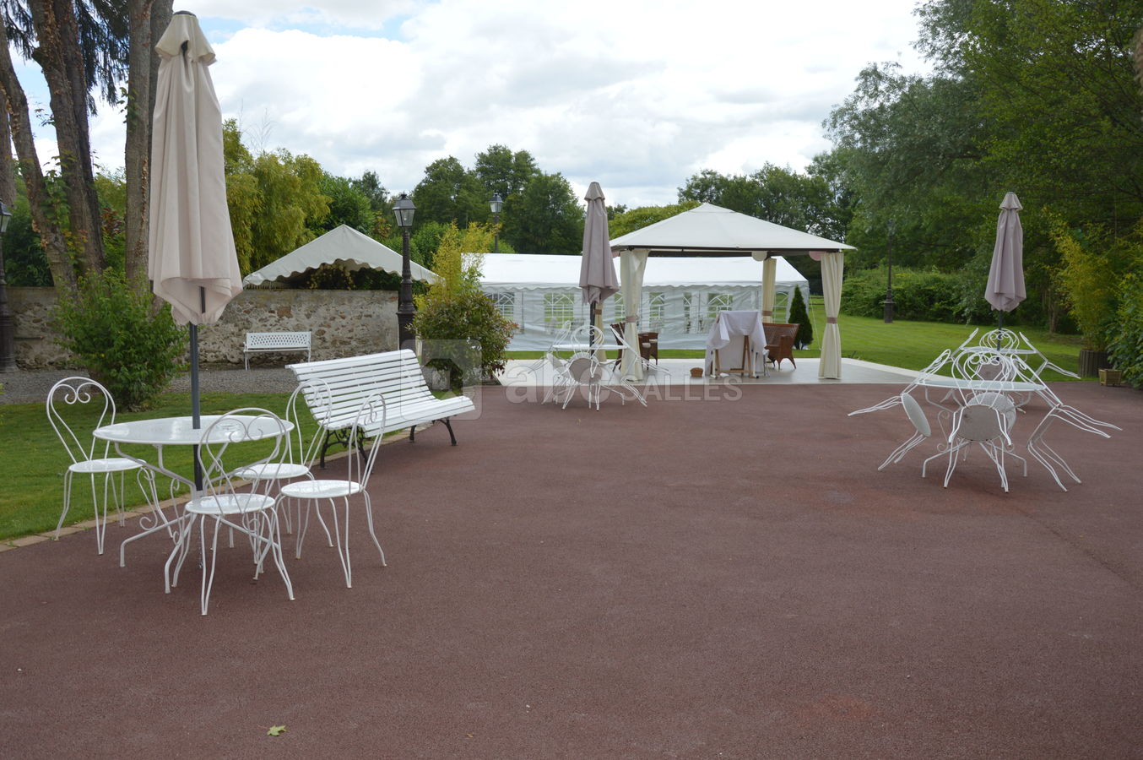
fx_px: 999
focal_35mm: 32
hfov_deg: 59.5
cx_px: 572
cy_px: 380
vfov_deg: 41.6
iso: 100
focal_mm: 21
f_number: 7.1
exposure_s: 1/200
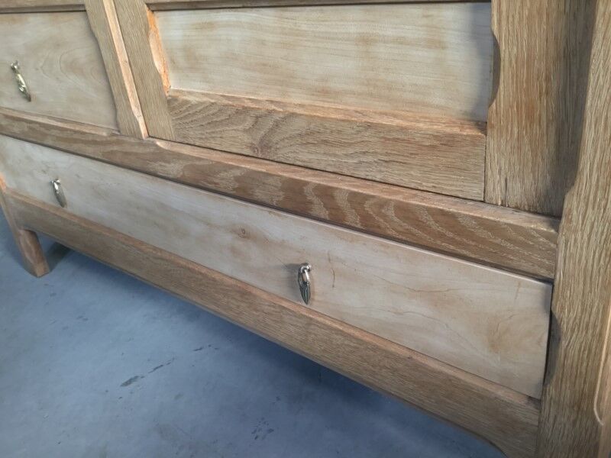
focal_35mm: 31
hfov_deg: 58.4
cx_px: 306
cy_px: 229
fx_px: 547
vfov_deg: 45.4
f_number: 2.4
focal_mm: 3.3
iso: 80
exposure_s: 1/33
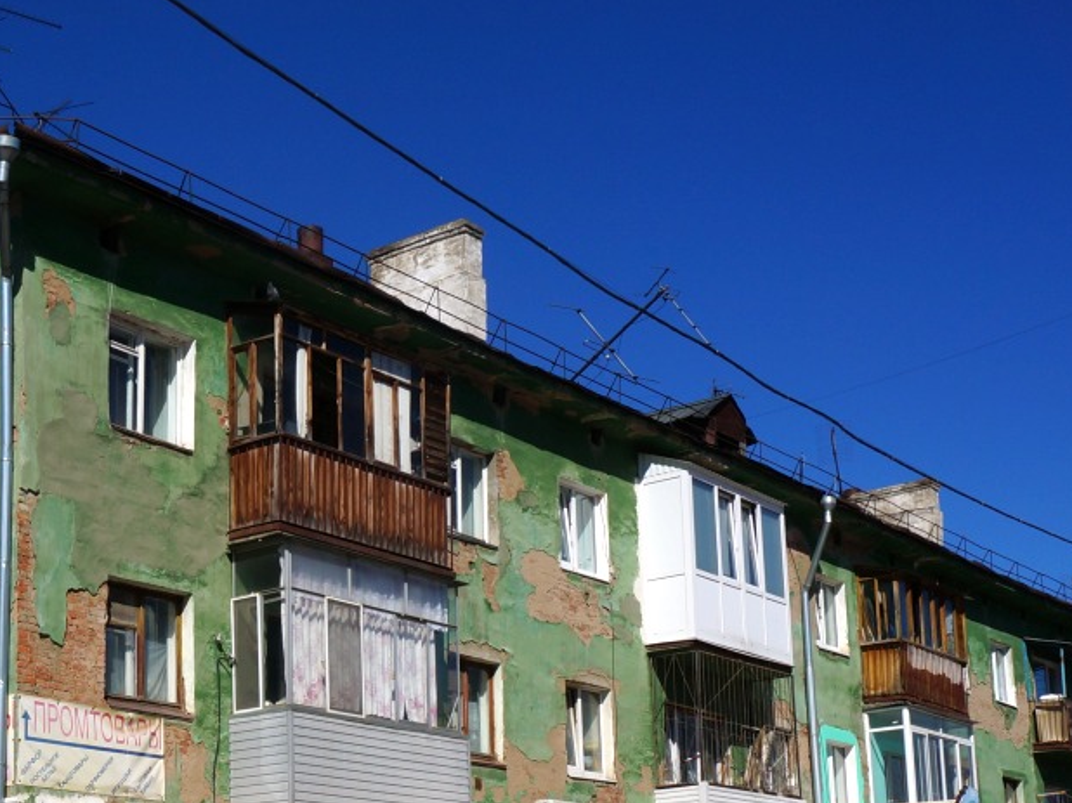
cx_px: 229
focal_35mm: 56
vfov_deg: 25.3
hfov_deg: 33.5
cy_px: 712
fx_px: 1734
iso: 100
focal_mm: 16
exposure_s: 1/250
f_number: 13
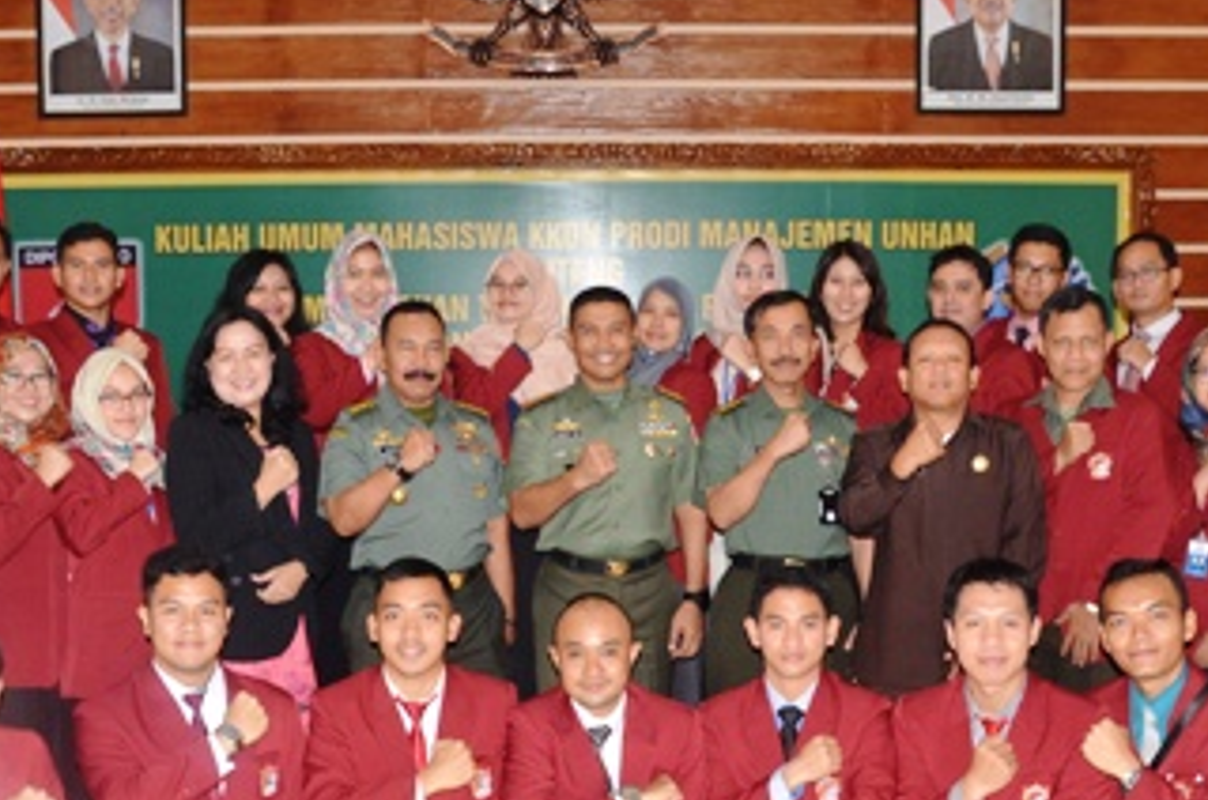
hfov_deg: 32.0
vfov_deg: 21.3
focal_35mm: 63
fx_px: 2110
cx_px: 600
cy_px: 581
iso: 800
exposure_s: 1/160
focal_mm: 21
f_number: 5.6
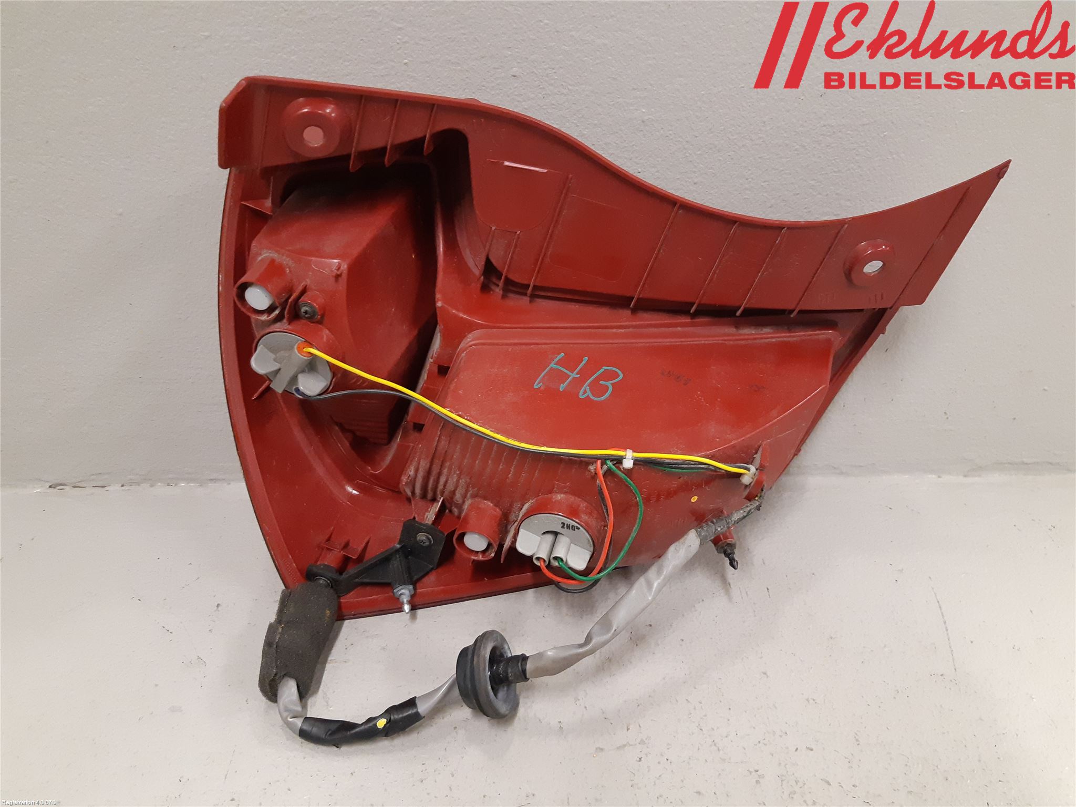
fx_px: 808
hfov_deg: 67.3
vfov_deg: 53.1
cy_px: 404
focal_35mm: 26
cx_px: 538
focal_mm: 3.93
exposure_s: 1/50
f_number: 1.7
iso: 320
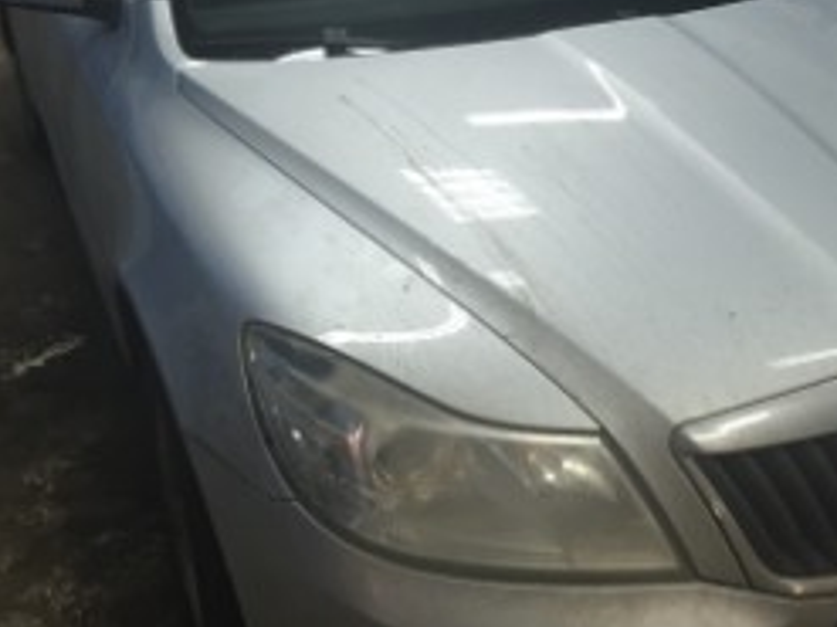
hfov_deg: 39.9
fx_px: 1136
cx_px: 563
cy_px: 169
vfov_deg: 30.4
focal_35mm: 47
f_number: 2.2
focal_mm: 4.15
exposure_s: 1/33
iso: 80
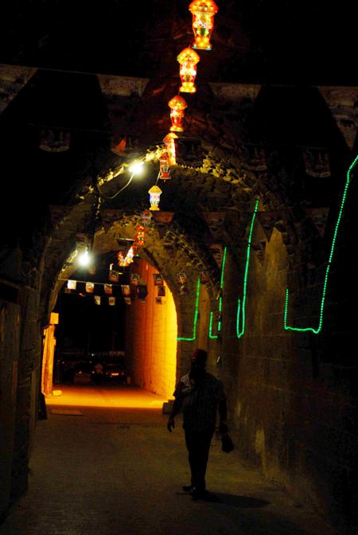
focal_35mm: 52
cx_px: 179
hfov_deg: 25.8
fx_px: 781
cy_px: 268
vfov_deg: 37.8
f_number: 2.8
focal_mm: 35
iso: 800
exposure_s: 1/40
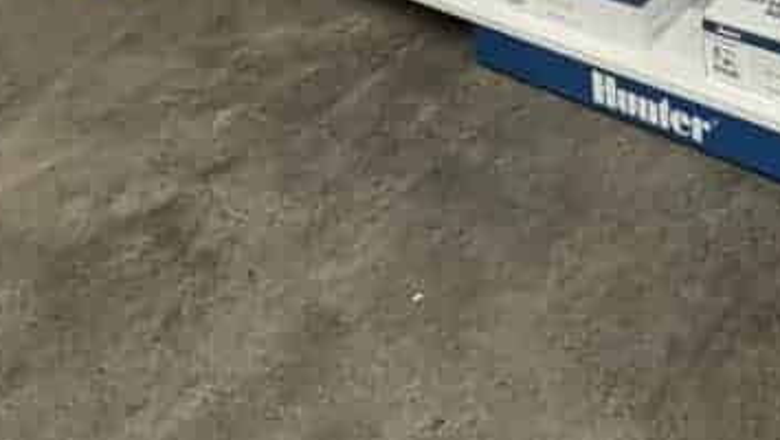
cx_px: 776
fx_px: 910
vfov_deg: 19.5
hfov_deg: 40.7
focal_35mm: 44
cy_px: -372
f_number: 2.2
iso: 160
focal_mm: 2.22
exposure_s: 1/50
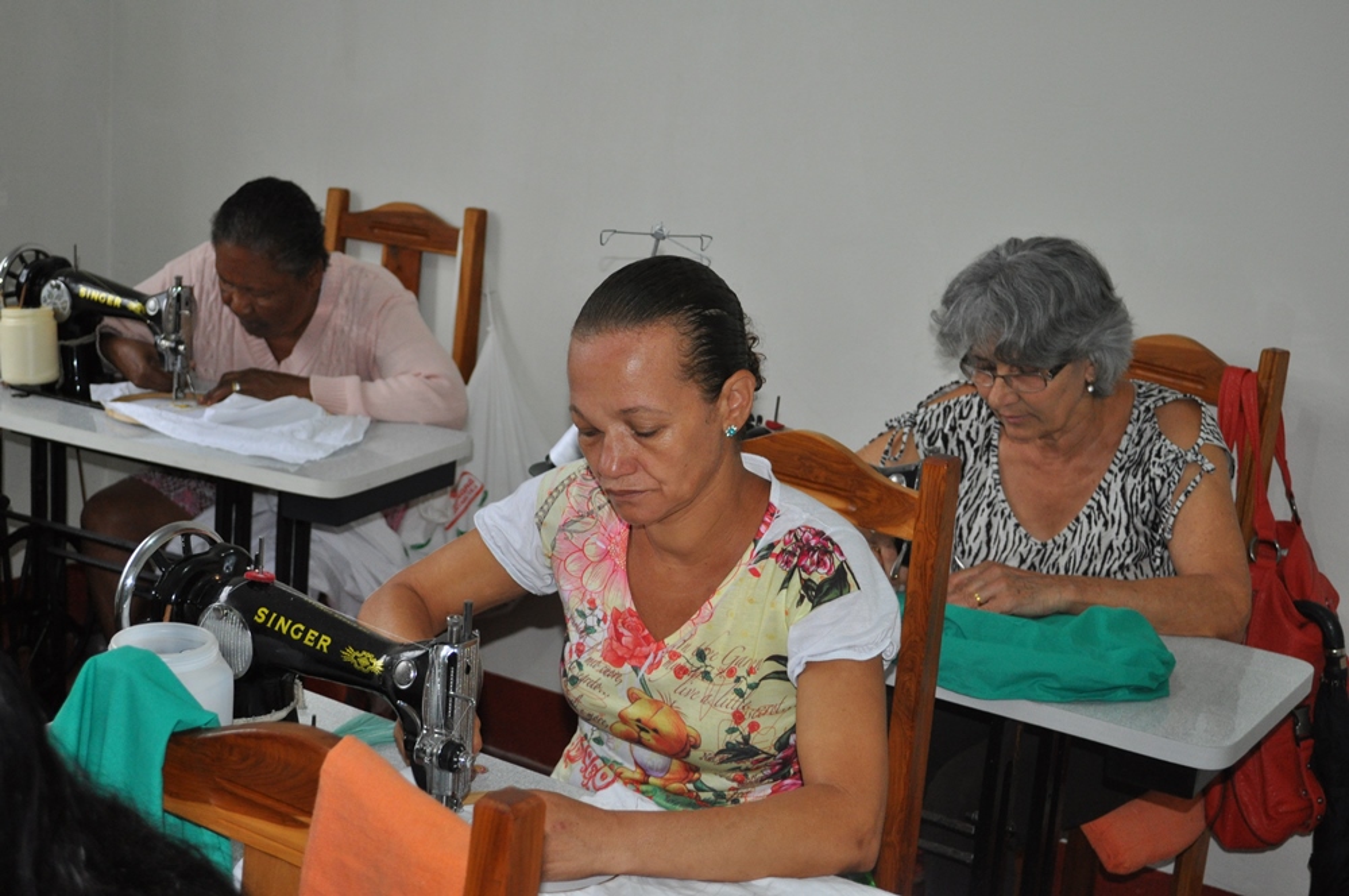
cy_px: 448
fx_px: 1965
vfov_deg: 25.7
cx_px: 674
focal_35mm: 52
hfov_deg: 37.9
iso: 800
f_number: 5
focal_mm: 35
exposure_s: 1/60
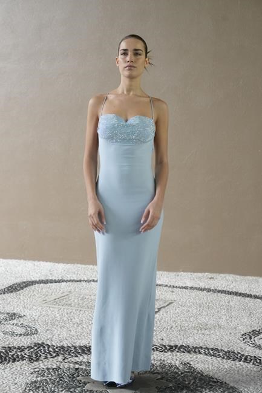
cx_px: 131
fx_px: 775
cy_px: 196
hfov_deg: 19.2
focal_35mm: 71
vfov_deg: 28.5
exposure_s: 1/250
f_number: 5
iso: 2500
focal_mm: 71
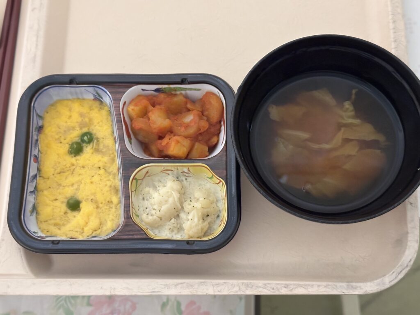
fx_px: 582
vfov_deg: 30.3
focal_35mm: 48
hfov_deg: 39.7
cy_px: 158
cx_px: 210
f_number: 1.78
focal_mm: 6.86
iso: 500
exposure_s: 1/34
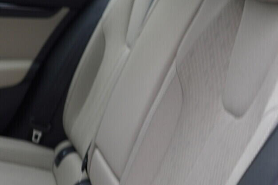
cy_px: 145
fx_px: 641
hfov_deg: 24.4
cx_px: 92
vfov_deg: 16.3
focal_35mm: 83
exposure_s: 1/40
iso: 125
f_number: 2.8
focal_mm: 24
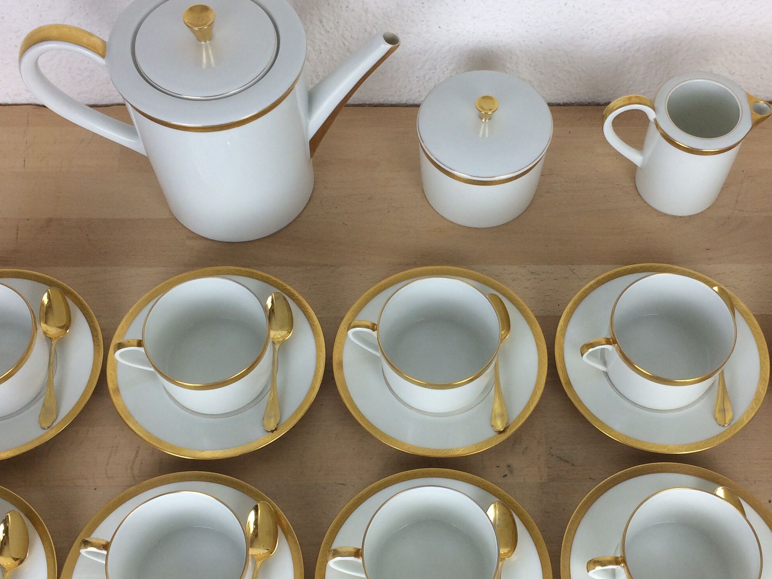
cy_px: 363
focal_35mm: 48
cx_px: 428
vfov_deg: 30.1
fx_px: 1070
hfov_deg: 39.6
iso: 64
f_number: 2.2
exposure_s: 1/100
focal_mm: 4.15
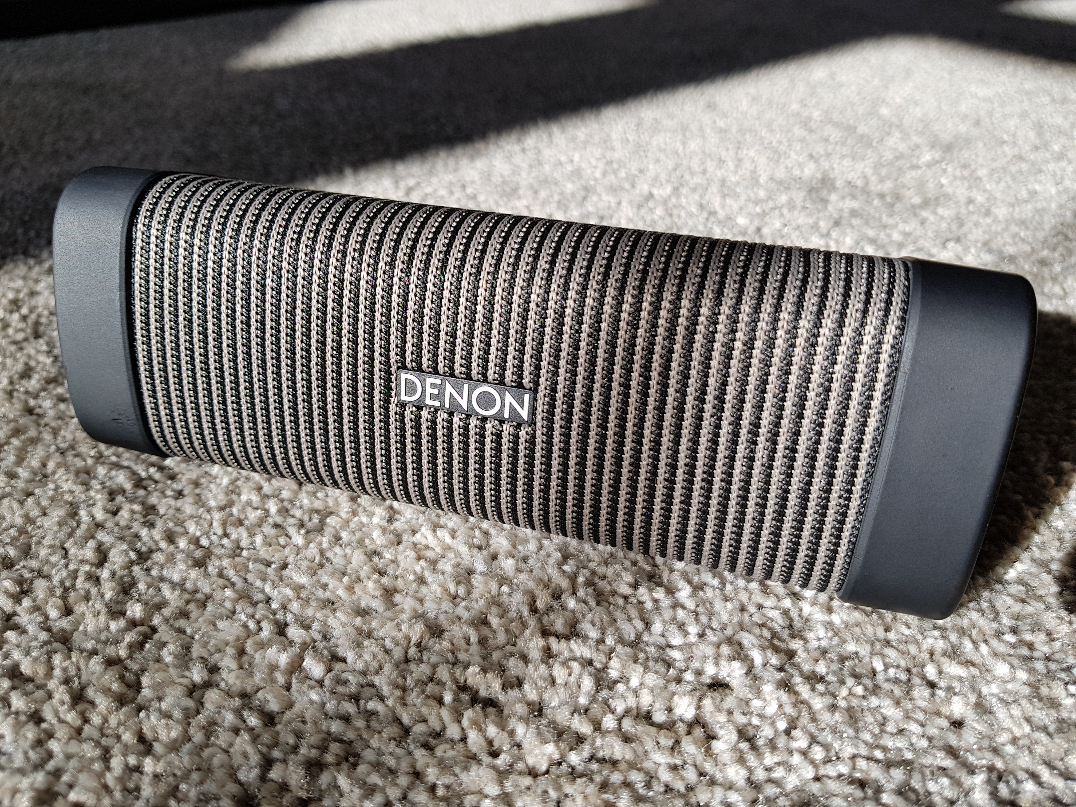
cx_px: 538
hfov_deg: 67.3
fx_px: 808
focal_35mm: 26
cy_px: 404
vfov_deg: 53.1
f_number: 1.7
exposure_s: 1/1010
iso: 50
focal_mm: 4.2
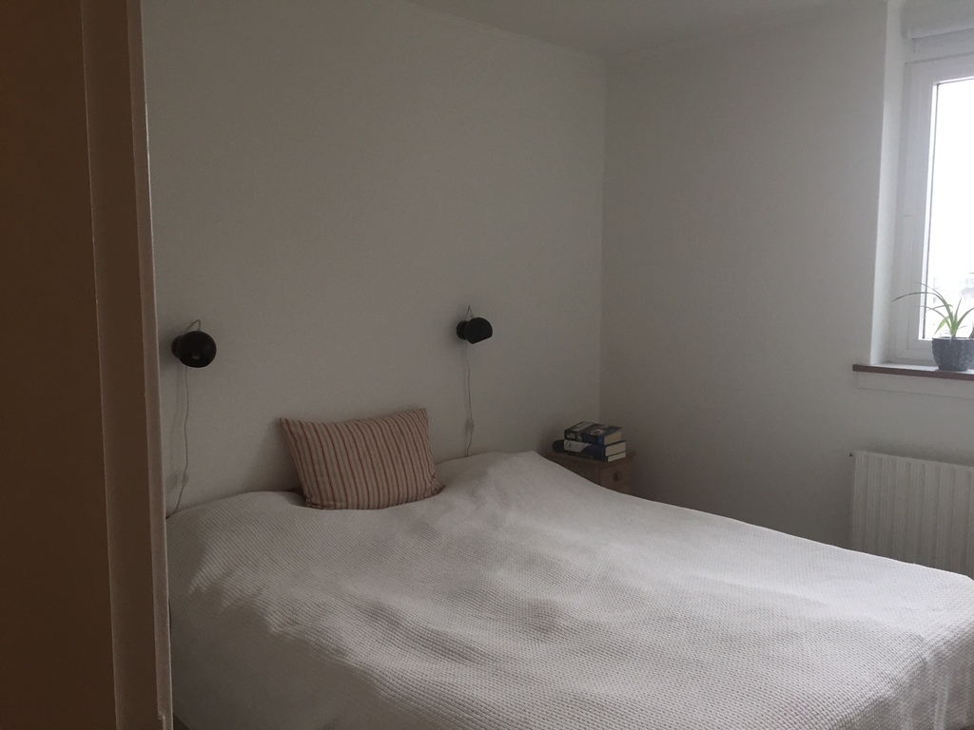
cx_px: 487
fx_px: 816
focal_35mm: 29
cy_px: 365
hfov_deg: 61.7
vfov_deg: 48.2
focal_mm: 4.15
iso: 64
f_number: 2.2
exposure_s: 1/33
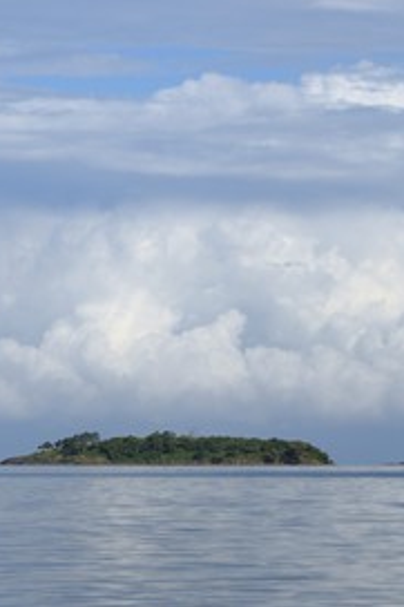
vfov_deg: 9.5
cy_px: 304
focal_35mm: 216
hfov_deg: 6.3
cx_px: 377
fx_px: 3640
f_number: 8
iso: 100
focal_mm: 140
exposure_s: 1/500
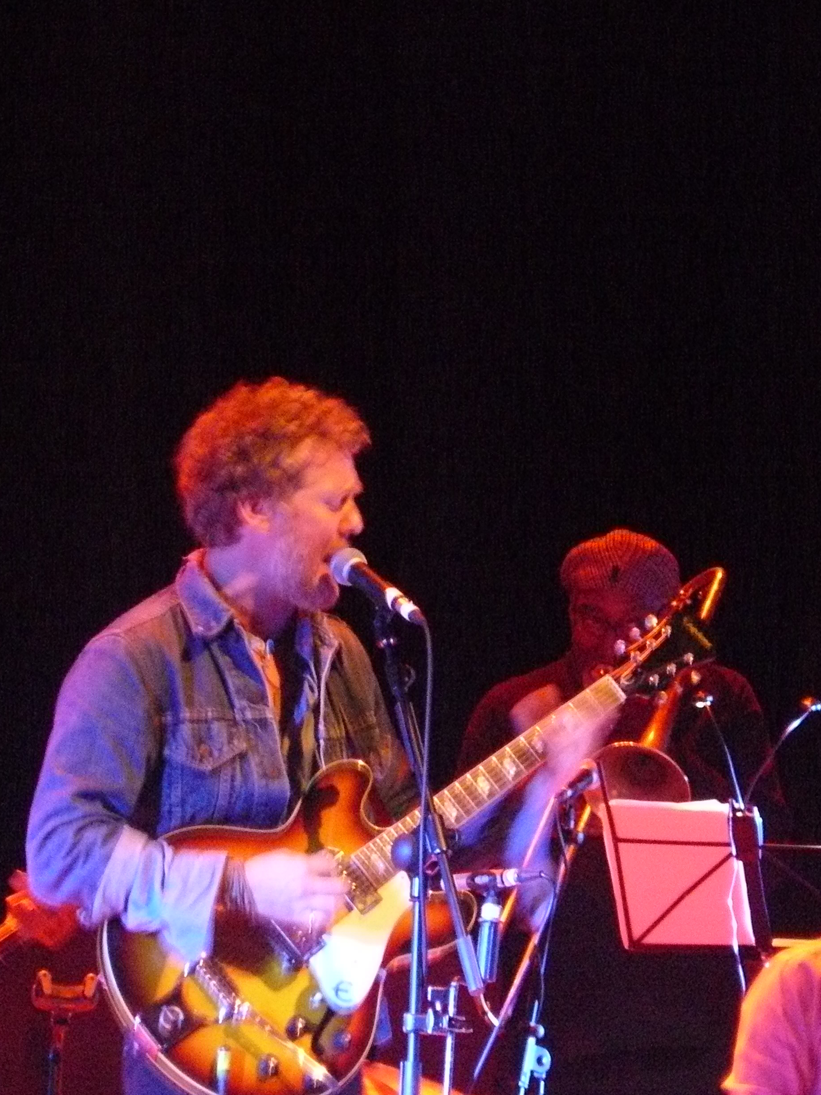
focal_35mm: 376
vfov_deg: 5.3
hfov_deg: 4.0
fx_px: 11891
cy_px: 633
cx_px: 376
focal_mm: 50.1
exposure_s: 1/13
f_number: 3.3
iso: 800
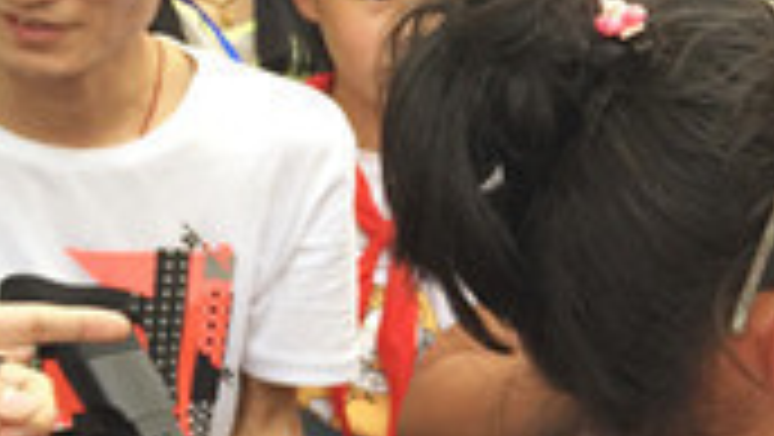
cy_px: 380
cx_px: 927
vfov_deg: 13.1
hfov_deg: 21.5
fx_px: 1889
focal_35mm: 92
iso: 32
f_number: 2.2
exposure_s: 1/120
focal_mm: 4.15
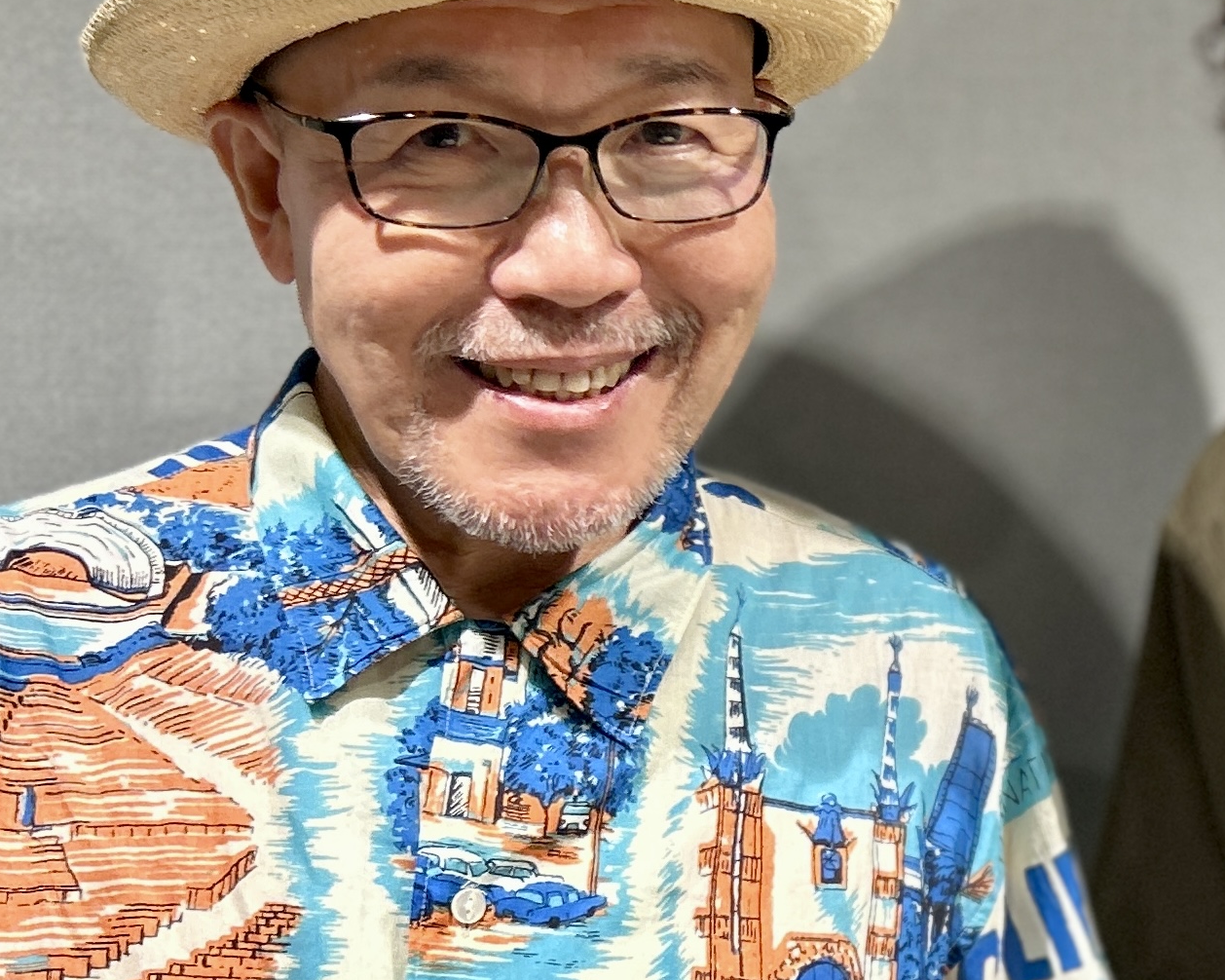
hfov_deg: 24.7
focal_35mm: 75
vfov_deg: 20.4
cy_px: 657
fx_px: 2719
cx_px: 1069
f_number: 1.5
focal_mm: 5.7
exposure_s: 1/50
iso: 125
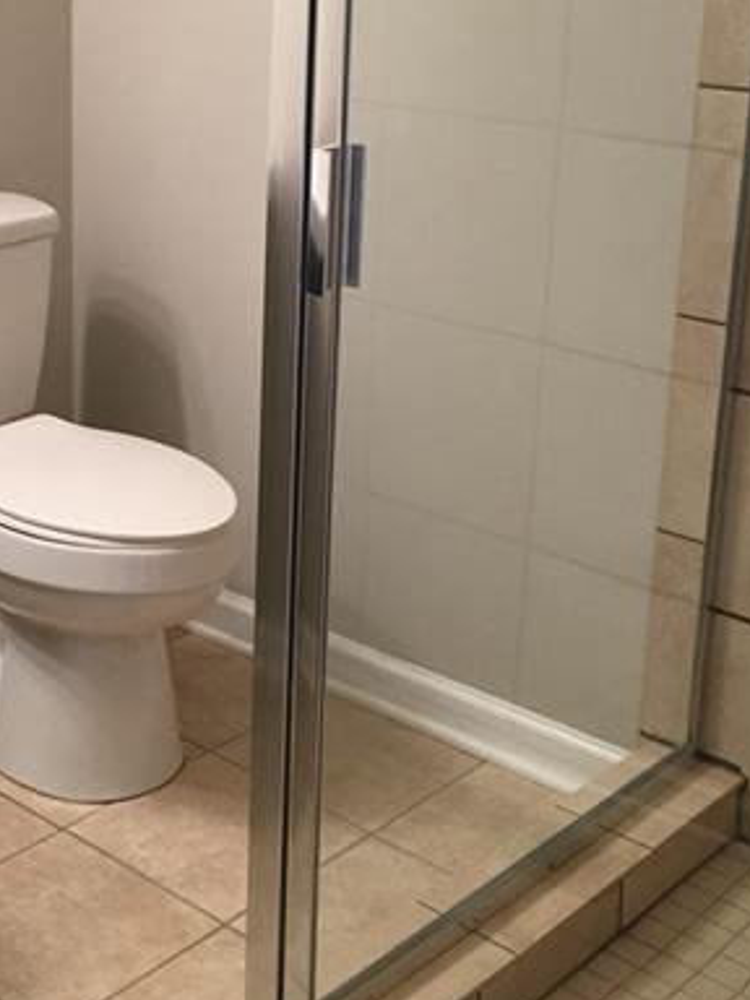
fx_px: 1676
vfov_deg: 32.8
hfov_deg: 24.7
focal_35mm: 58
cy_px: 284
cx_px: 120
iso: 100
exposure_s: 1/30
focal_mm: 4.15
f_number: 2.2
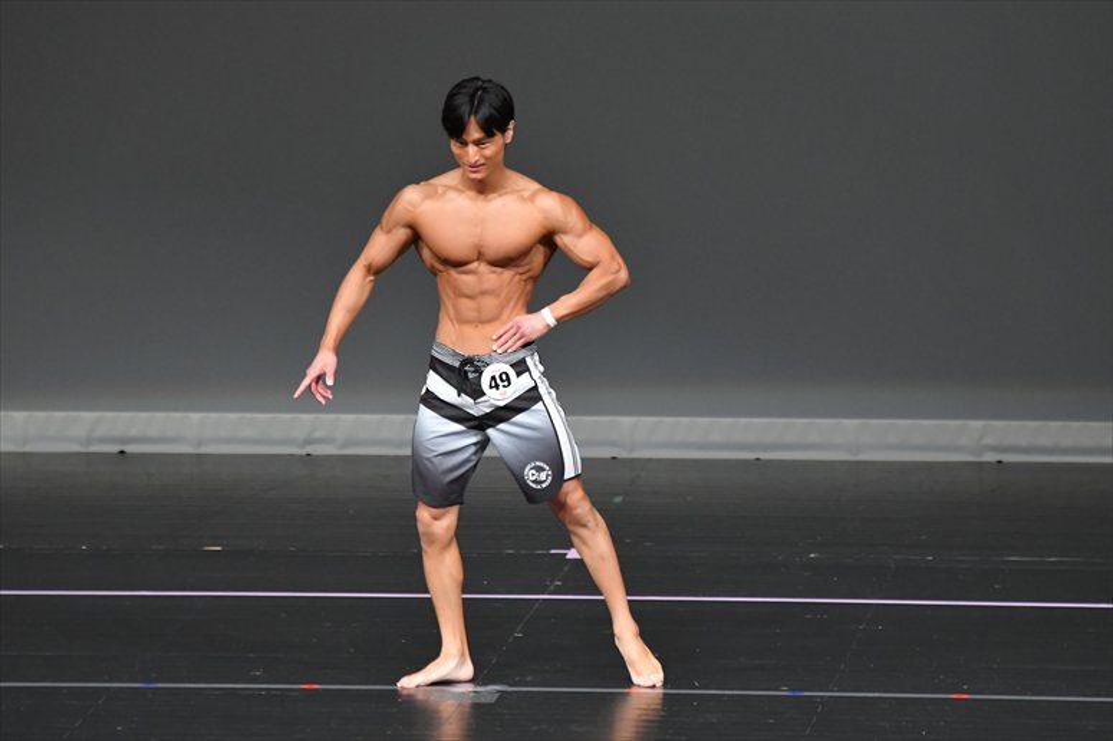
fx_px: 10661
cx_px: 556
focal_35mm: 345
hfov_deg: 6.0
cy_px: 370
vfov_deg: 4.0
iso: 4000
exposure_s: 1/400
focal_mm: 230
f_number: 5.6
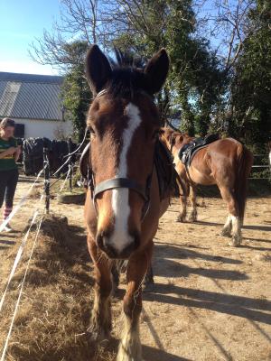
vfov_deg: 52.6
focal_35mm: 35
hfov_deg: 40.7
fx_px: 365
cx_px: 136
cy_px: 180
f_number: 2.4
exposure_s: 1/681
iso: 50
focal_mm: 4.28
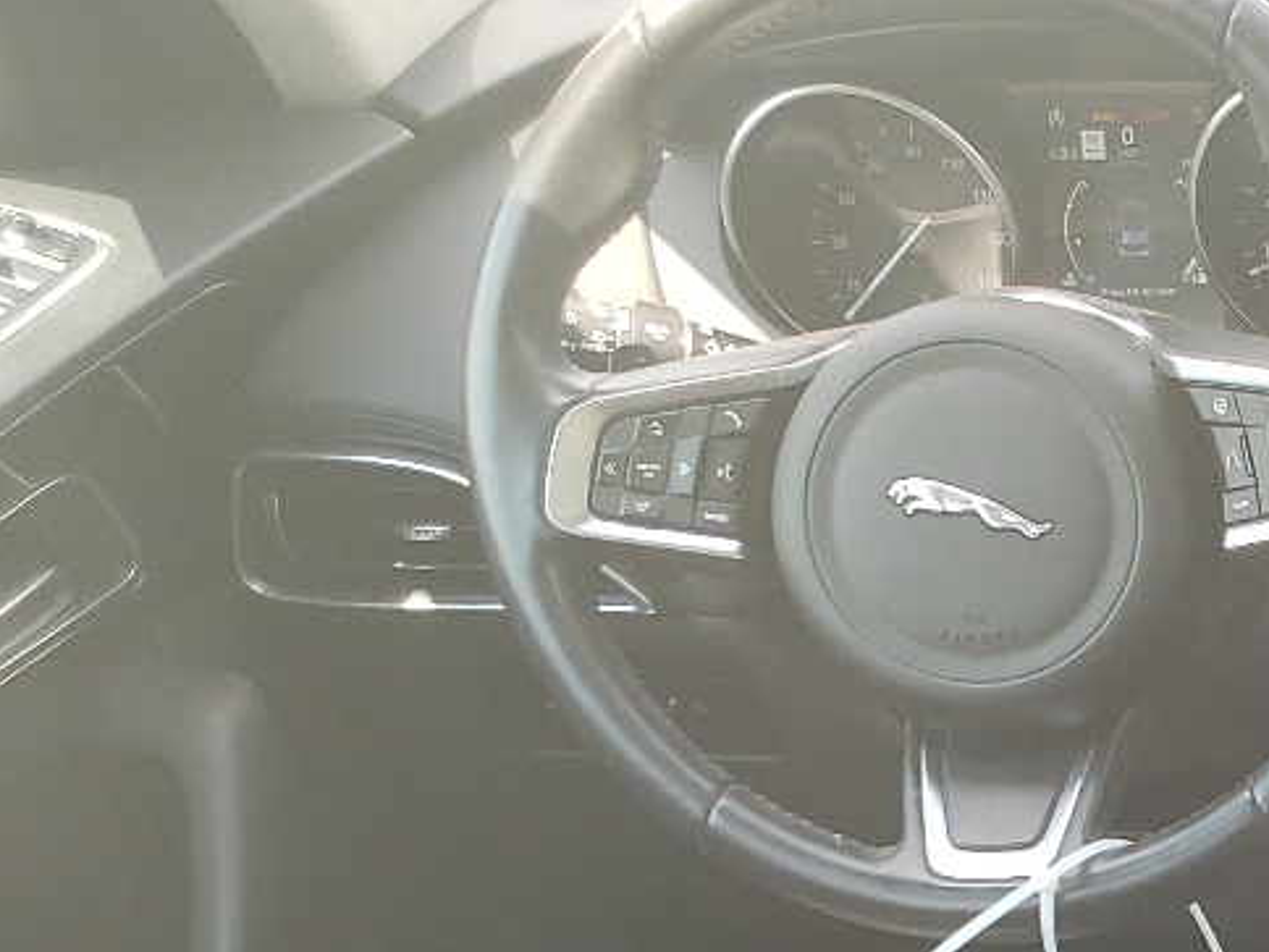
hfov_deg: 20.0
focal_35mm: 86
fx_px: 3153
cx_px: 1841
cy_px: 1359
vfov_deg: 16.0
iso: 50
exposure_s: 1/154
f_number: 1.5
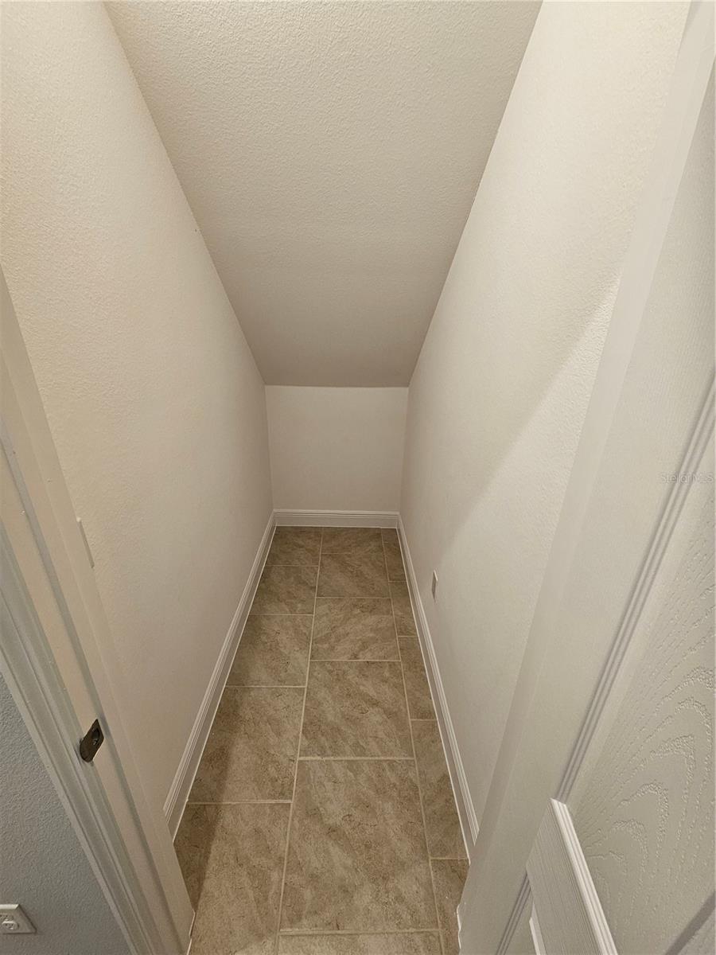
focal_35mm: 13
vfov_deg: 106.2
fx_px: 359
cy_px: 478
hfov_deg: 89.9
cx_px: 358
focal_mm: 2.2
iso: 64
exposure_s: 1/60
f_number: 2.2
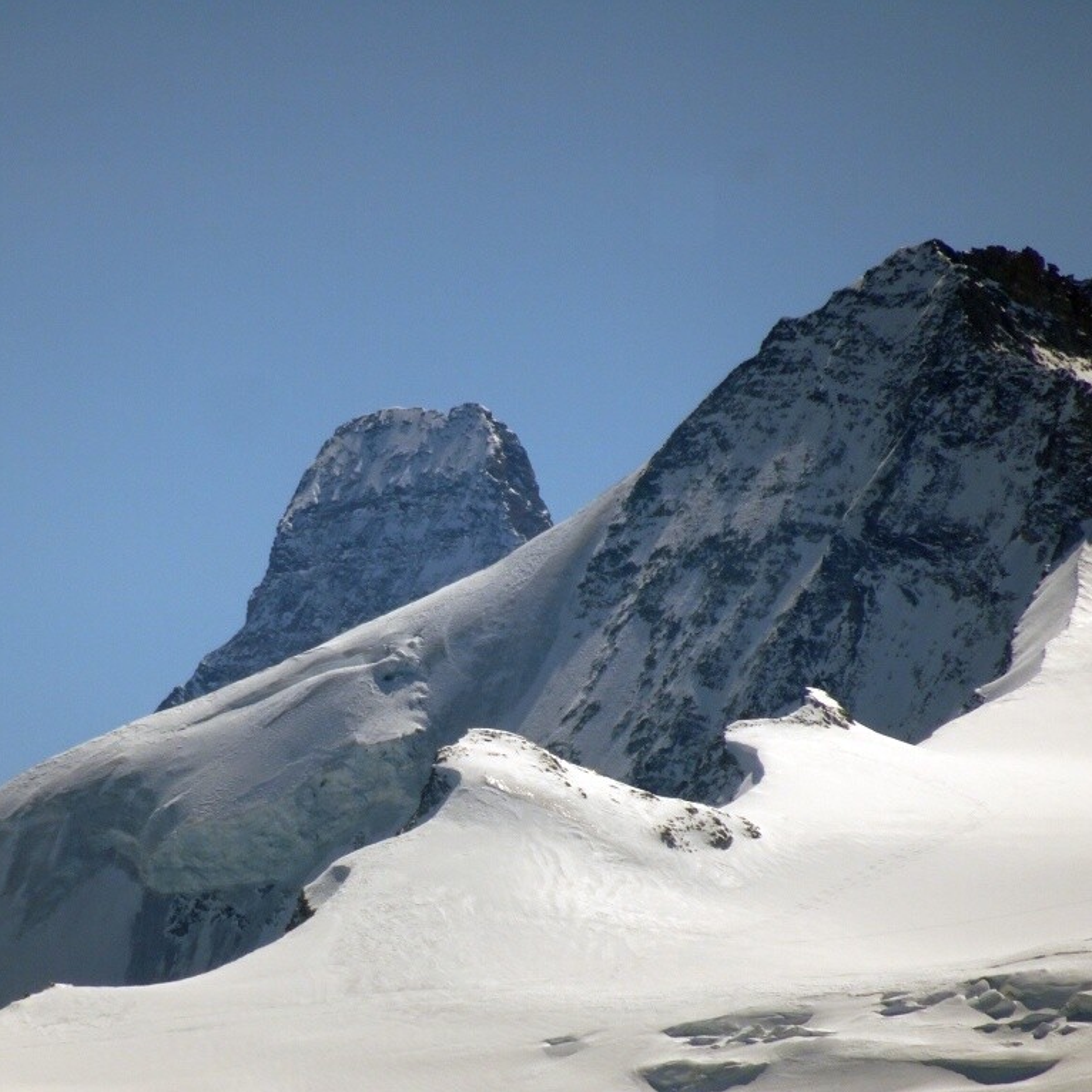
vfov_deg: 2.1
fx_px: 30372
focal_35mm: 851
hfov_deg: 2.1
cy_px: 546
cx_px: 499
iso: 80
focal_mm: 123
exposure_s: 1/1000
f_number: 6.4
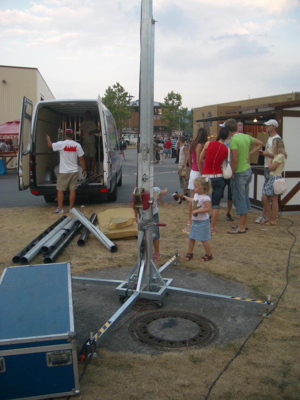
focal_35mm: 35
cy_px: 200
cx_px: 150
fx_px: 404
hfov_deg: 40.7
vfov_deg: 52.6
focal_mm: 5.8
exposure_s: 1/125
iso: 50
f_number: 2.6
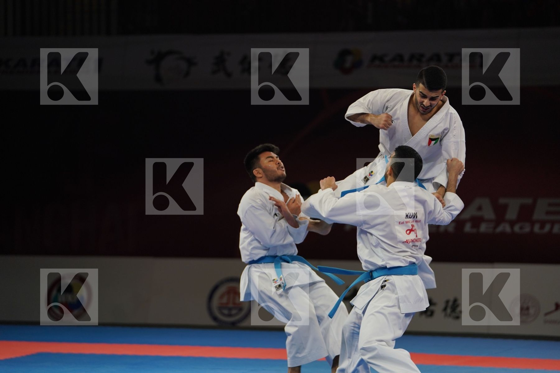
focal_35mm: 142
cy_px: 186
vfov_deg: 9.7
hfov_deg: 14.4
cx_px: 280
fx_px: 2209
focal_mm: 142
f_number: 2.8
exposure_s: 1/500
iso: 500
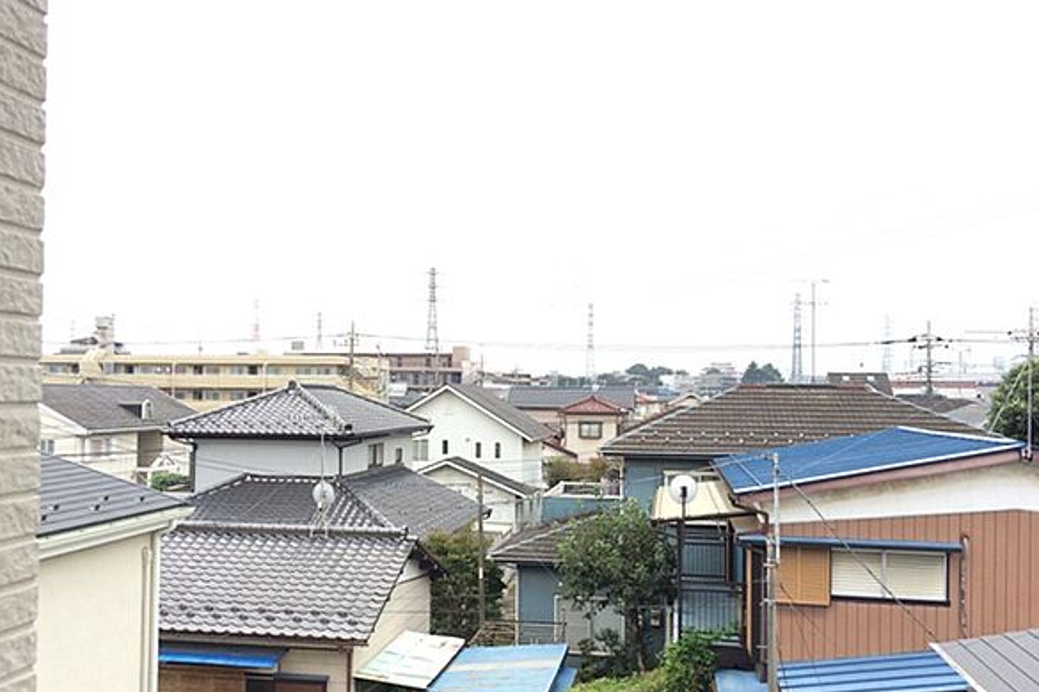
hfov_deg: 57.2
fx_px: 952
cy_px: 383
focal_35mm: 33
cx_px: 496
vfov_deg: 39.9
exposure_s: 1/281
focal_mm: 4.15
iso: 32
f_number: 2.2
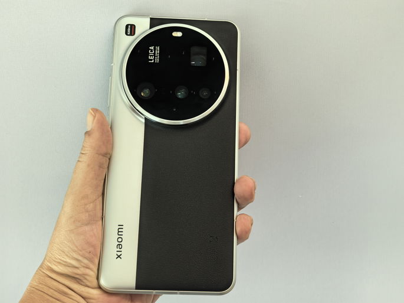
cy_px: 152
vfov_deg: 27.0
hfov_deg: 35.6
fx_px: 630
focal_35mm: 54
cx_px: 202
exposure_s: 1/100
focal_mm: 8.5
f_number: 2
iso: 200
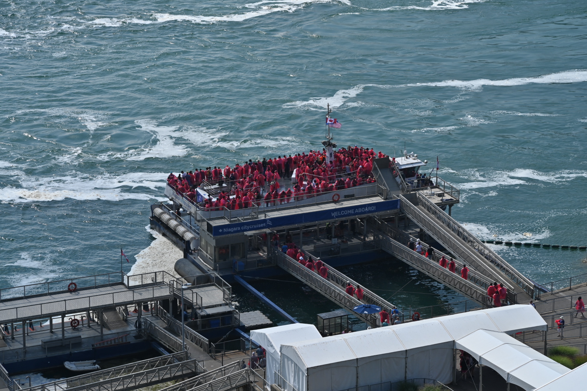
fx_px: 1957
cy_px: 196
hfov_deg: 17.1
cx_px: 294
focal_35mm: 120
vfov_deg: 11.4
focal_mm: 120
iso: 200
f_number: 10
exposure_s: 1/1250
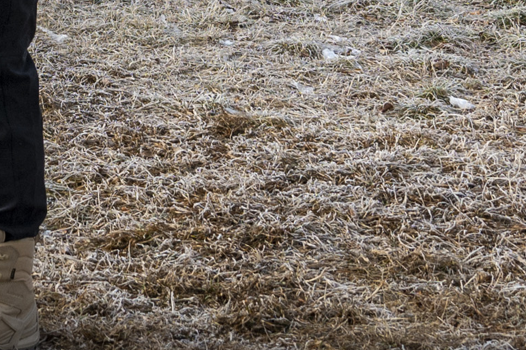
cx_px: -339
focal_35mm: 140
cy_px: -236
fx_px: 2045
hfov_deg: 13.5
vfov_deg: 9.4
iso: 100
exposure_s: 1/1250
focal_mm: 24
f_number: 2.8
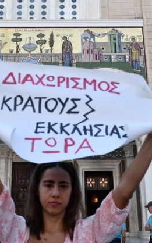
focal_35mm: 50
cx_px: 64
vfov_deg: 40.3
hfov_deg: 25.8
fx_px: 332
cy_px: 123
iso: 400
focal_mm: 32
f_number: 6.3
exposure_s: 1/250
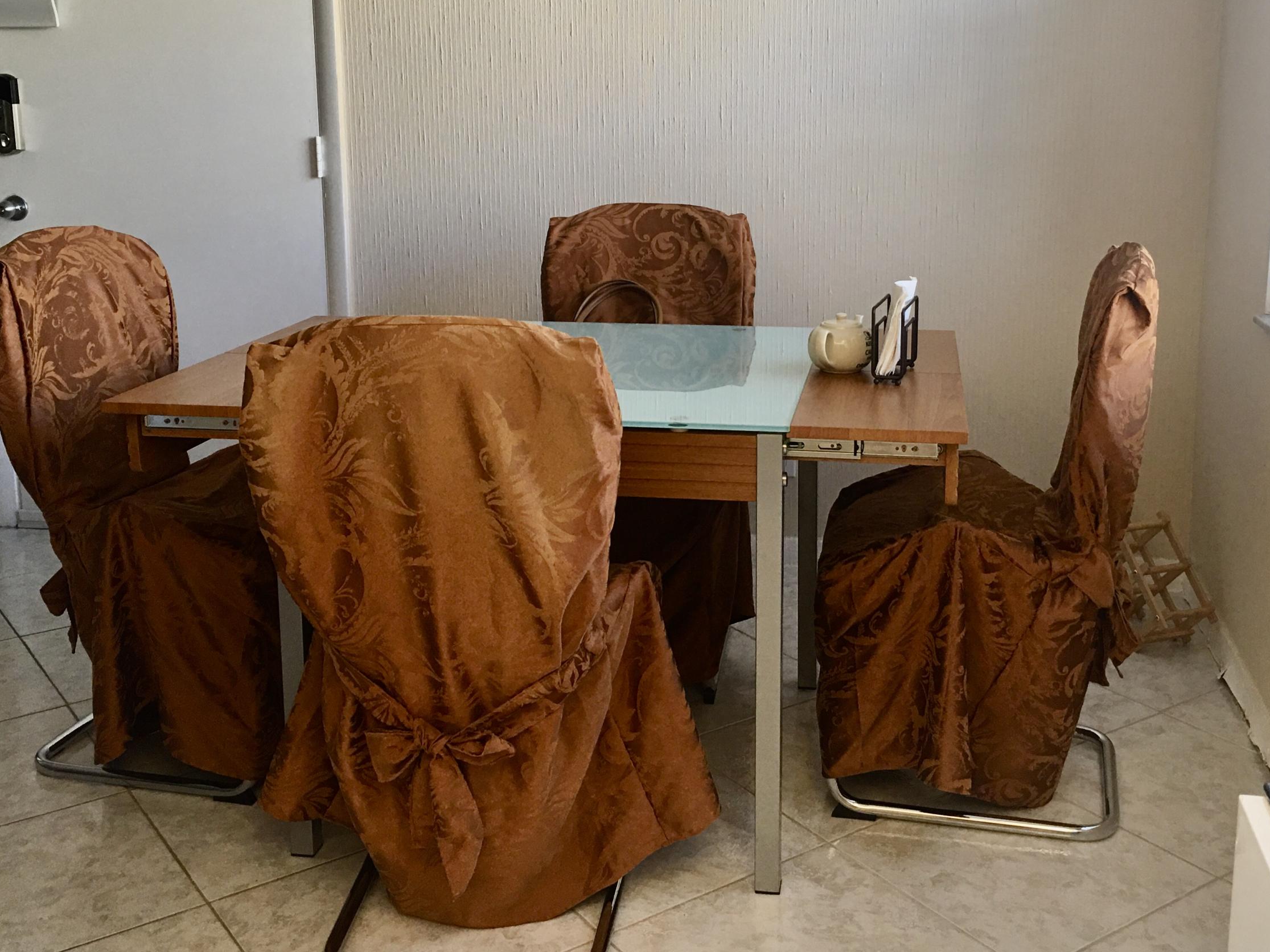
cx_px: 717
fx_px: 1431
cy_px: 345
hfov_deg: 47.7
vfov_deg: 36.6
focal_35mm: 39
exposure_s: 1/33
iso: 50
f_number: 2.2
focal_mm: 4.15
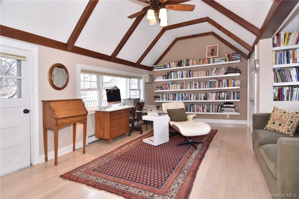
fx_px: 149
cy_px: 100
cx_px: 150
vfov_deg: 67.4
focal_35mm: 18
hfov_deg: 90.0
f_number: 11
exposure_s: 1/50
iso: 640
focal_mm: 12
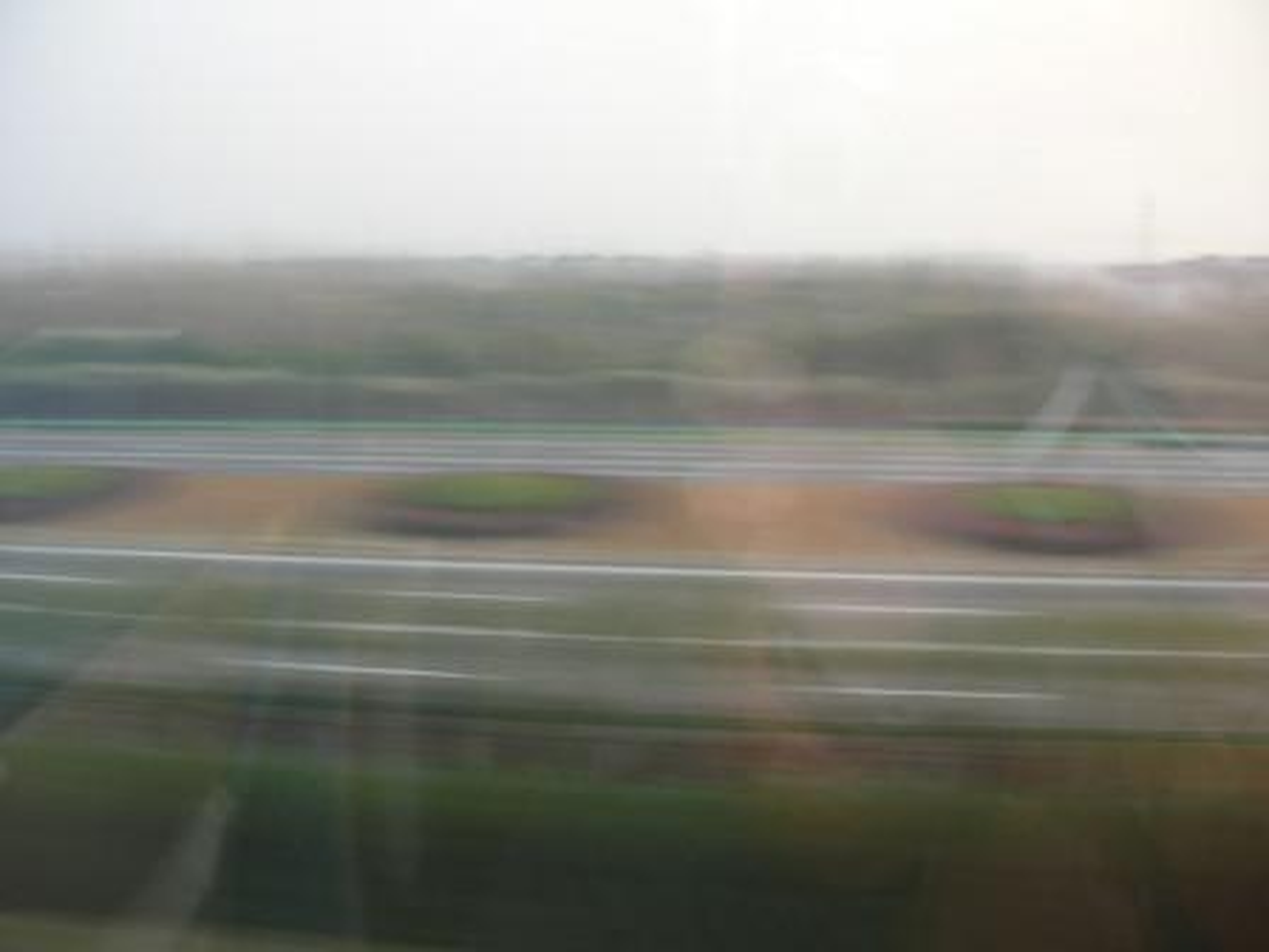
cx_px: 634
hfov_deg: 52.6
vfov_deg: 40.7
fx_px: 1283
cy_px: 476
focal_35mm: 35
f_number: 2.8
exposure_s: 1/31.1
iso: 50
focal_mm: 5.8
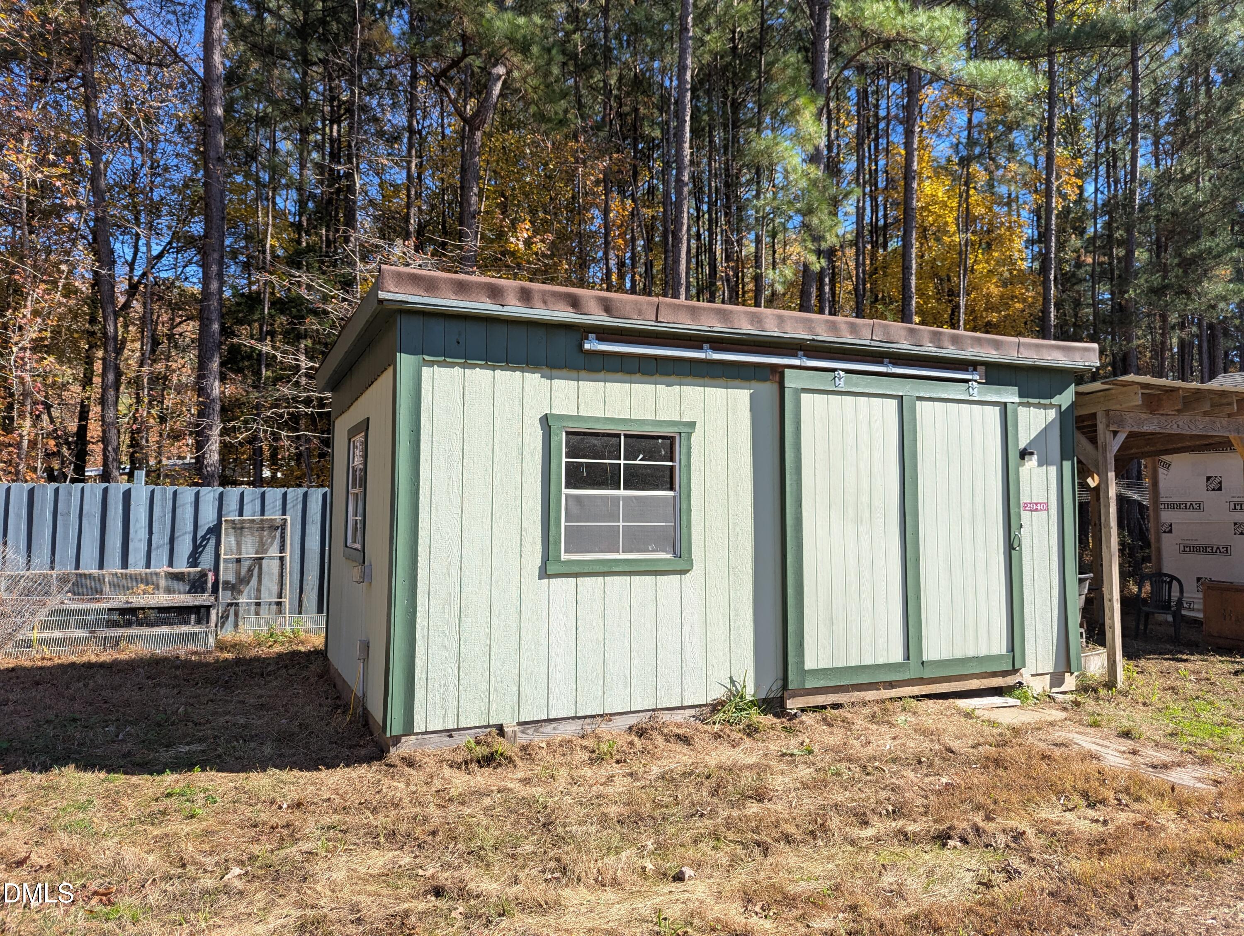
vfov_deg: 56.9
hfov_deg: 71.5
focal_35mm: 24
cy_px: 468
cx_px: 622
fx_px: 864
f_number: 1.85
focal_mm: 6.81
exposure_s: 1/967
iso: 59
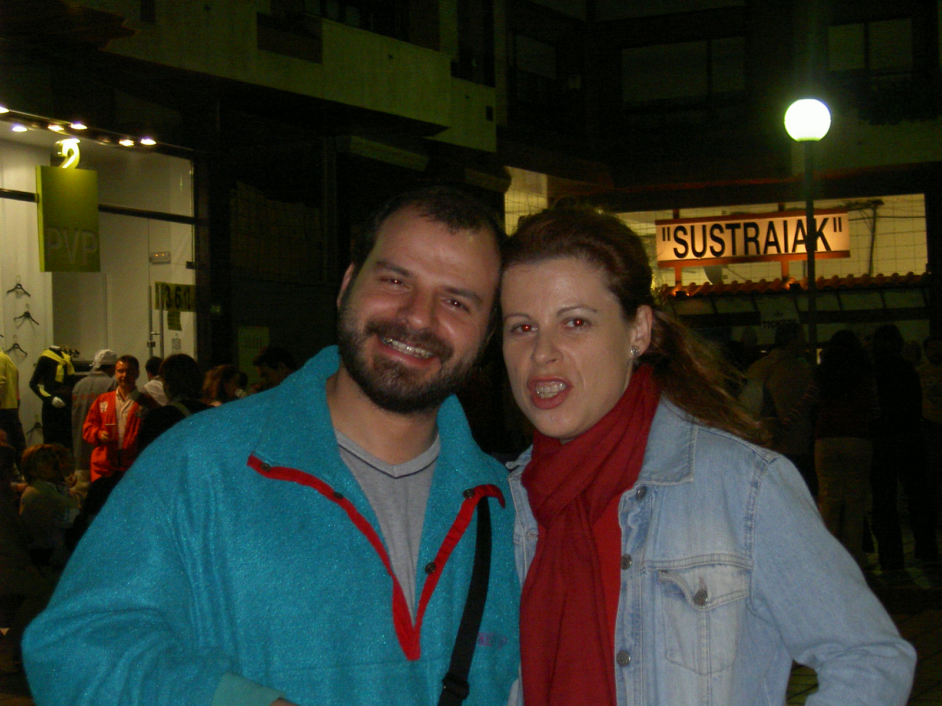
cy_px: 353
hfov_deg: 28.2
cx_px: 471
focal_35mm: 69
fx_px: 1878
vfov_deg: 21.3
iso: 100
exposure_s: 1/73
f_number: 3.7
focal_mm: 14.2
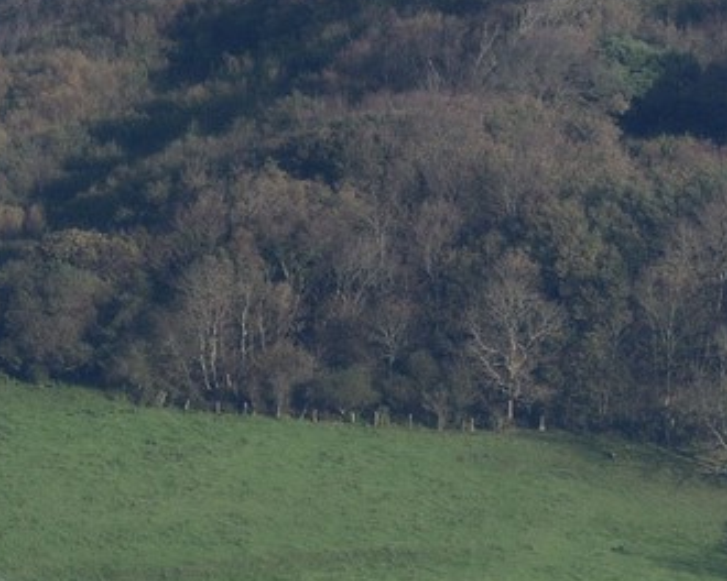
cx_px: -405
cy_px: 1131
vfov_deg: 2.7
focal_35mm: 569
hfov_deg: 3.4
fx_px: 12243
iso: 400
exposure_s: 1/800
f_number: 9
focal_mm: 125
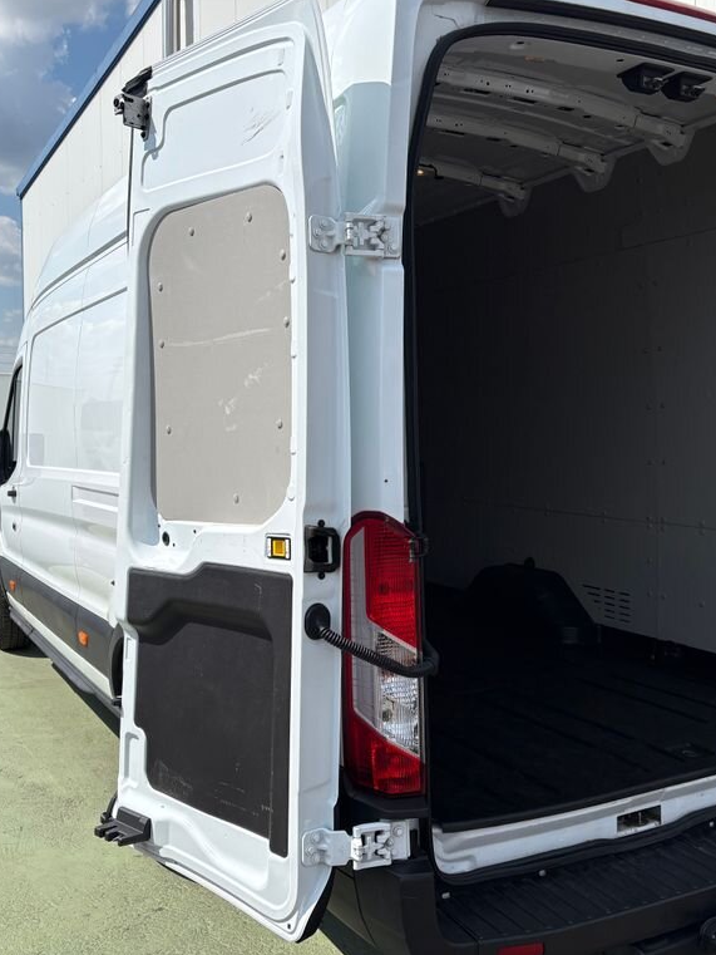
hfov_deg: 40.7
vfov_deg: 52.6
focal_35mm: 35
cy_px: 477
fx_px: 965
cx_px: 364
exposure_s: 1/6329
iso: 50
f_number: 1.6
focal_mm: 5.96
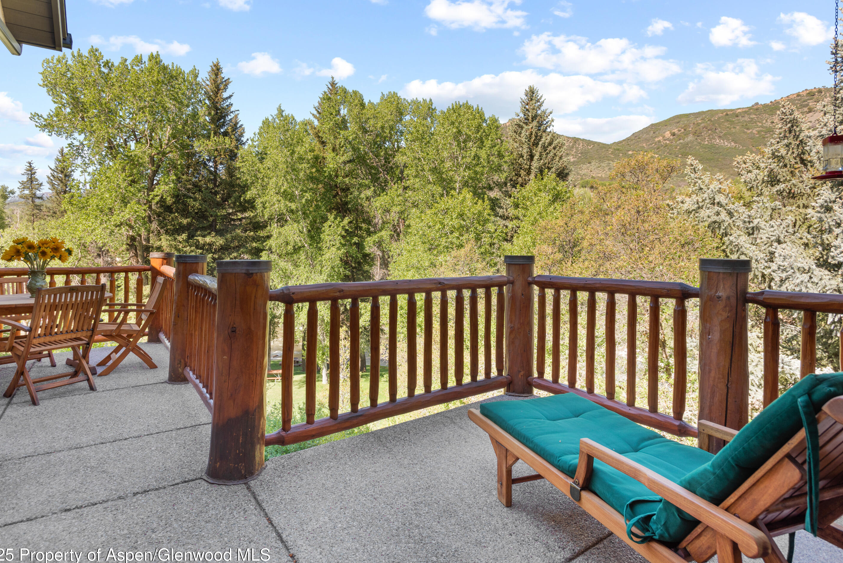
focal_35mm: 18
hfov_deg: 90.0
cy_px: 284
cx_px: 409
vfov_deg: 67.4
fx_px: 422
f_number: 7.1
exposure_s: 1/20
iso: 100
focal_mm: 17
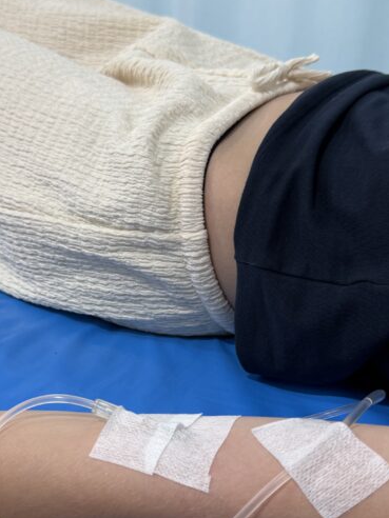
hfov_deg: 28.7
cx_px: 100
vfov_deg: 37.9
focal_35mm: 50
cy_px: 330
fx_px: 749
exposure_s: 1/50
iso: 100
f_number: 1.78
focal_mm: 6.76
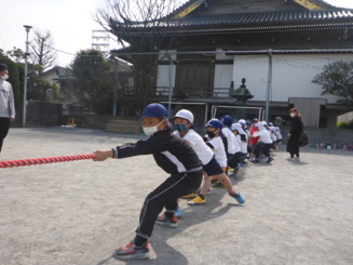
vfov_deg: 46.8
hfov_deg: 60.0
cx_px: 174
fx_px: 306
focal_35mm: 30
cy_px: 140
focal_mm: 4.9
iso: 100
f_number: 3.3
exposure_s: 1/1000
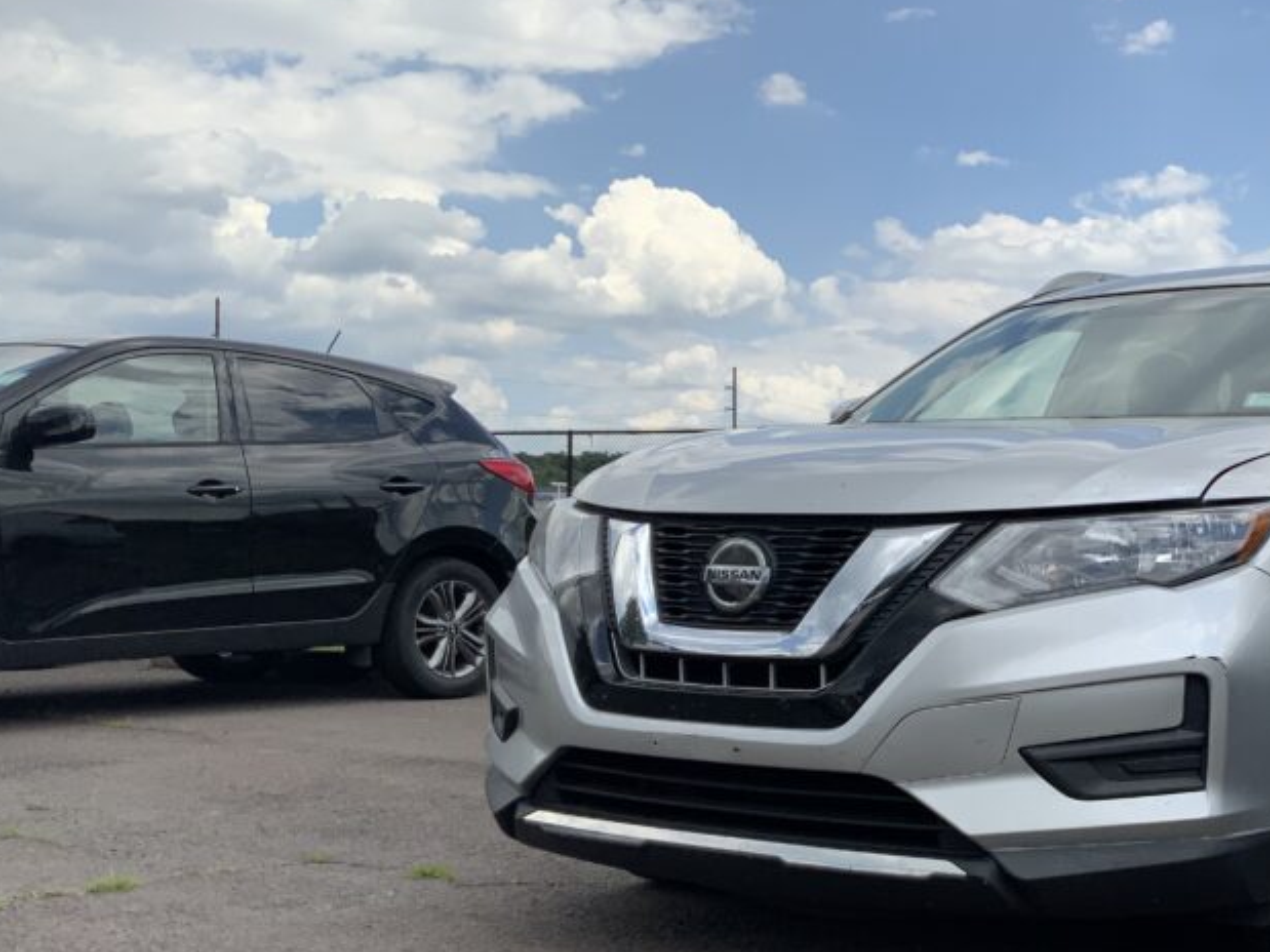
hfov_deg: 38.0
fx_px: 1761
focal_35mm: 48
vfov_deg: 30.1
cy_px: 630
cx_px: 1036
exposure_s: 1/2320
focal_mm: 3
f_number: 1.8
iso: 16
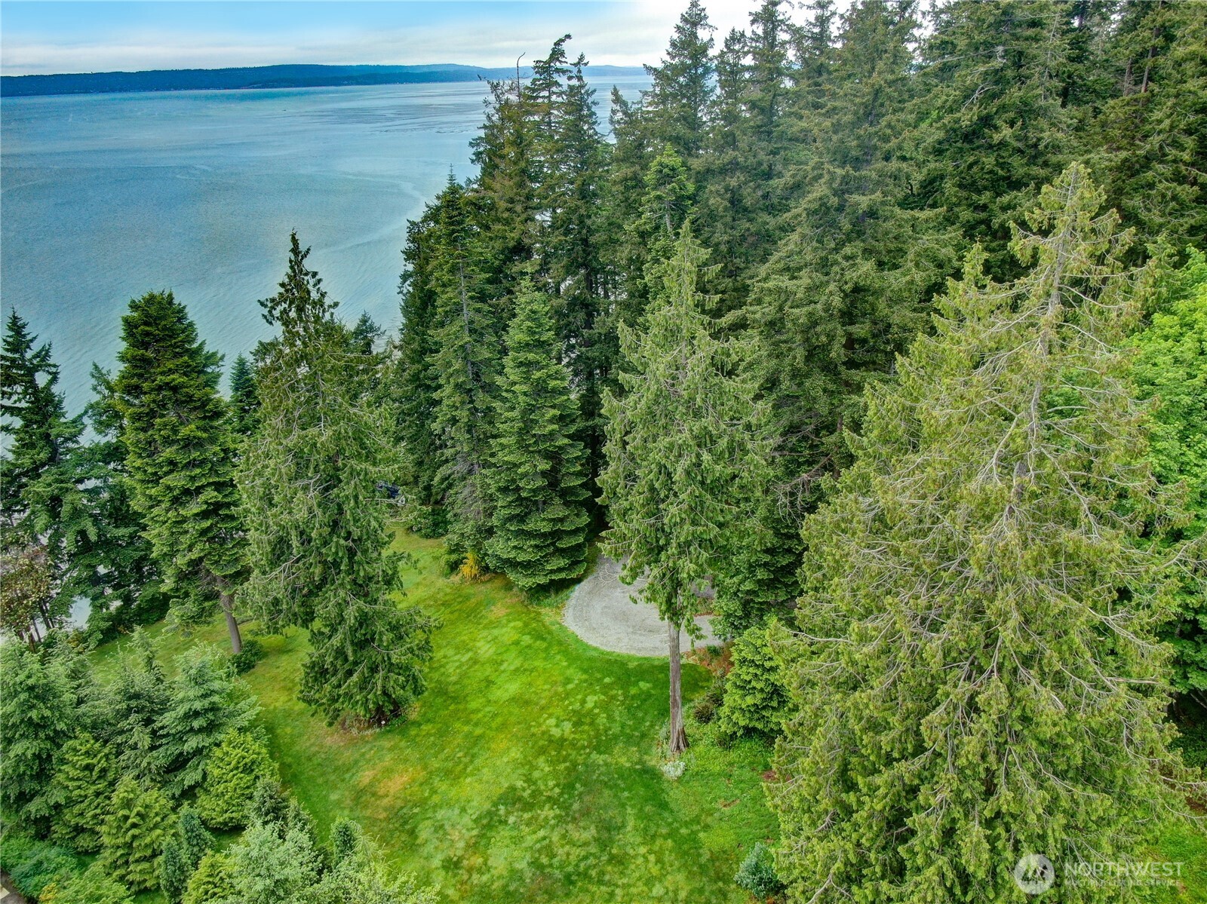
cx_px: 604
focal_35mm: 24
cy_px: 452
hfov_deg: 71.6
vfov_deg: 56.8
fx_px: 837
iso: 100
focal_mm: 4.4
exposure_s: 1/80
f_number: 2.8
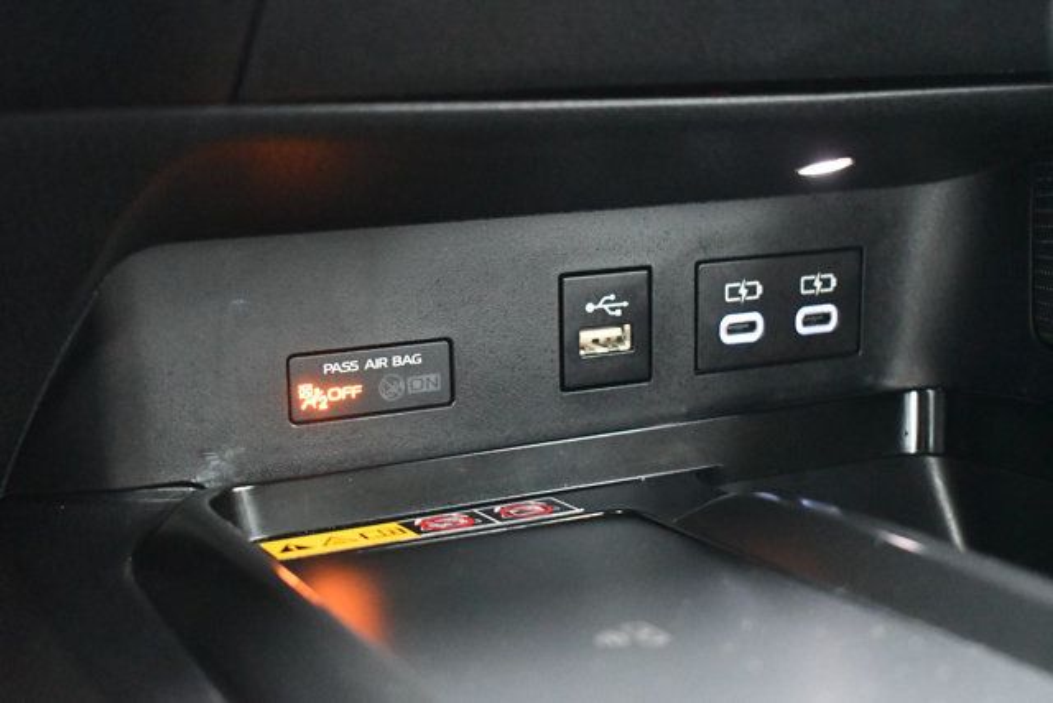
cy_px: 352
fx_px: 1580
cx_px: 526
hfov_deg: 36.9
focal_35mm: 54
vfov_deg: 25.1
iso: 12800
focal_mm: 36
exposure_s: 1/50
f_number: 4.8
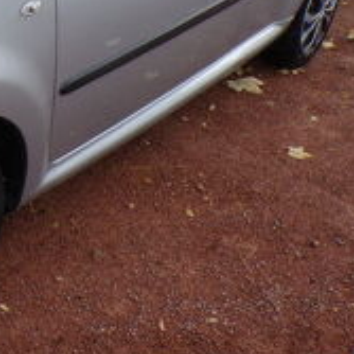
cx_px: -100
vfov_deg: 27.1
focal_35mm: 61
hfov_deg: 24.7
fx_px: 706
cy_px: 32
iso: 100
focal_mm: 4.3
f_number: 4.4
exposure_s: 1/85
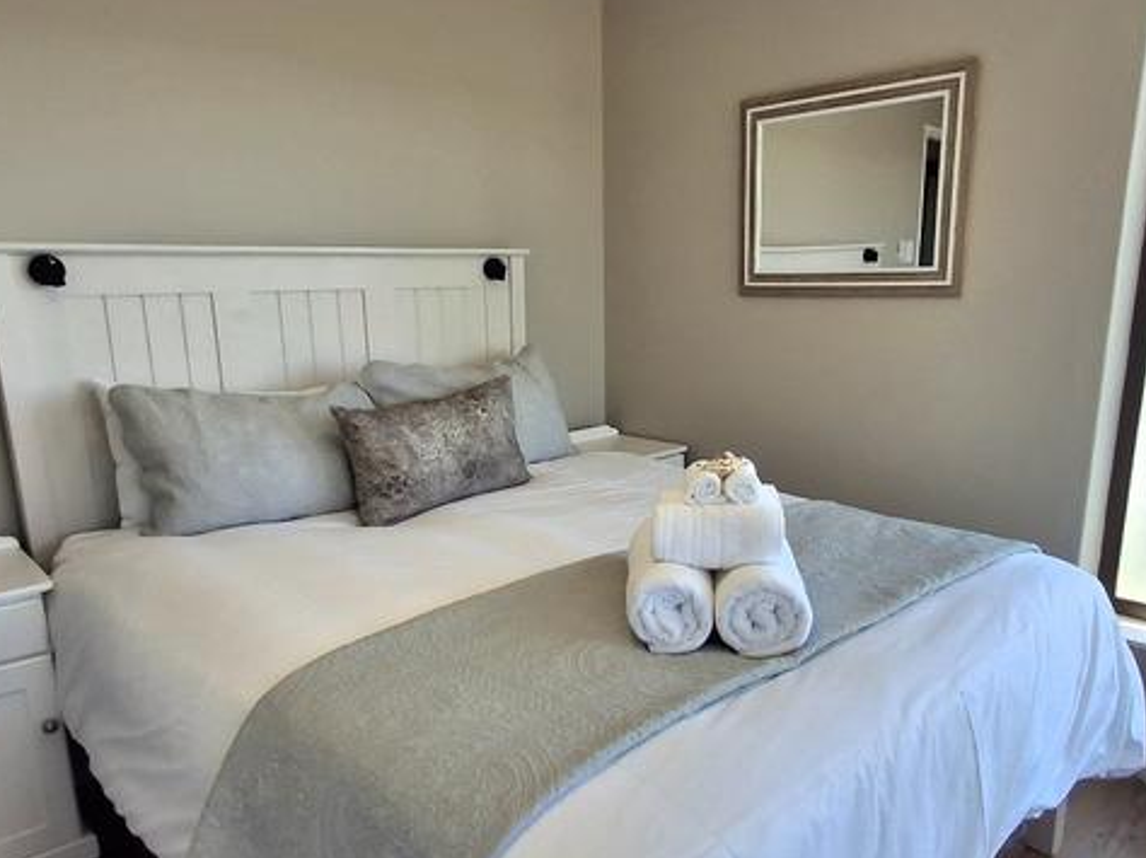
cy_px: 506
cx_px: 588
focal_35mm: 27
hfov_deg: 65.3
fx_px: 893
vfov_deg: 51.0
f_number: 2.2
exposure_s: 1/385
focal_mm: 1.64
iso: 40
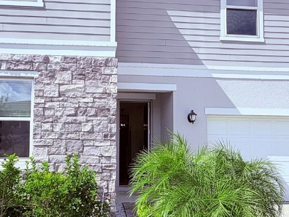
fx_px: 276
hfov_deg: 55.0
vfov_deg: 42.8
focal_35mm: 33
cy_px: 128
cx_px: 119
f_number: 2.2
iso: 20
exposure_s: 1/1312
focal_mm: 2.22
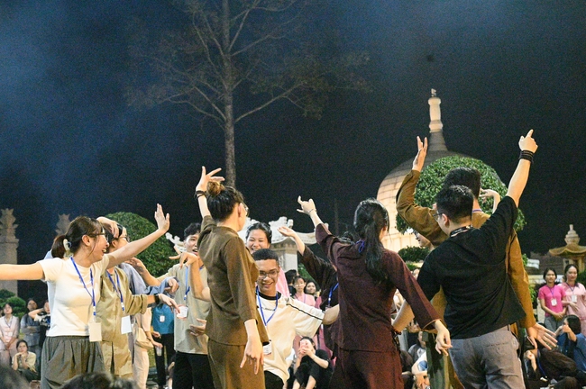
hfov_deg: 32.4
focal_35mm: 62
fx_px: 1008
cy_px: 194
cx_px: 293
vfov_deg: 21.9
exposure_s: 1/250
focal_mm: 62
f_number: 5.6
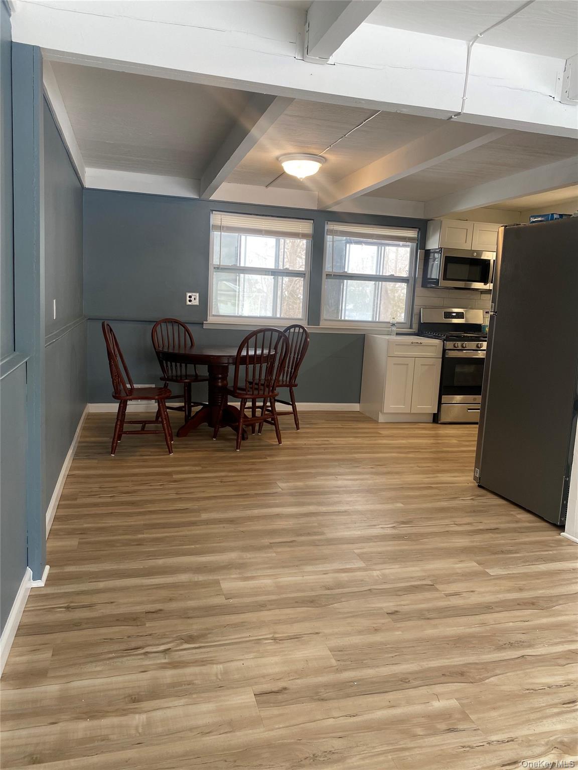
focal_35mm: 26
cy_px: 385
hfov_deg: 53.1
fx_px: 579
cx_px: 289
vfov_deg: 67.3
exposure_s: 1/60
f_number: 1.8
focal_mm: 4.25
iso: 64
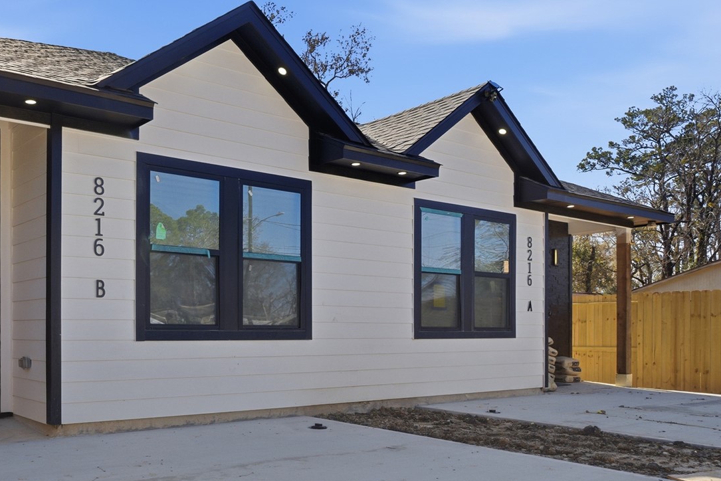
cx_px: 176
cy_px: 332
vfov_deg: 39.4
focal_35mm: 33
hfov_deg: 54.4
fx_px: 661
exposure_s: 1/3200
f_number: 9
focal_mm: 11
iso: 100
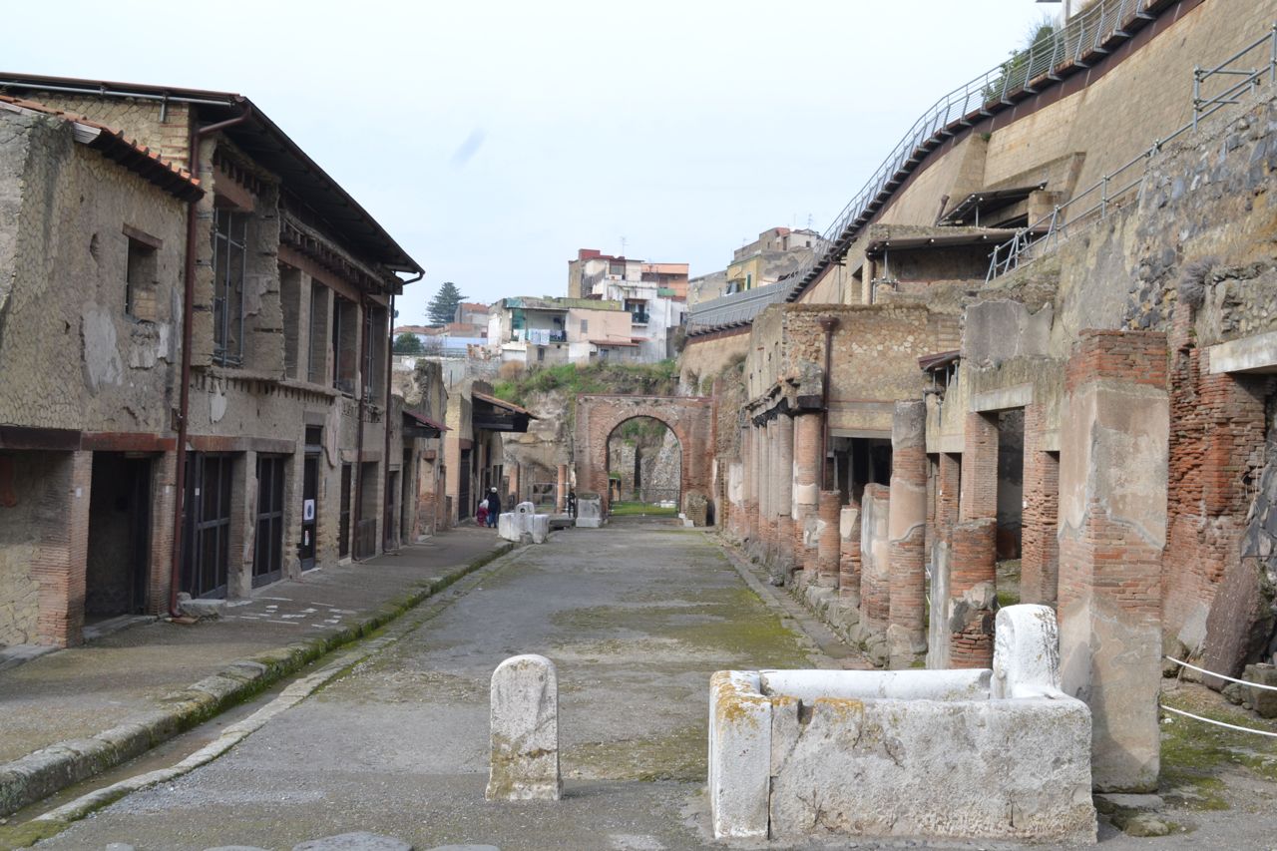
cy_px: 426
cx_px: 638
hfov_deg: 49.6
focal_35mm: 39
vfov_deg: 34.2
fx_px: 1383
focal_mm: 26
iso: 400
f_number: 10
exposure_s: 1/250
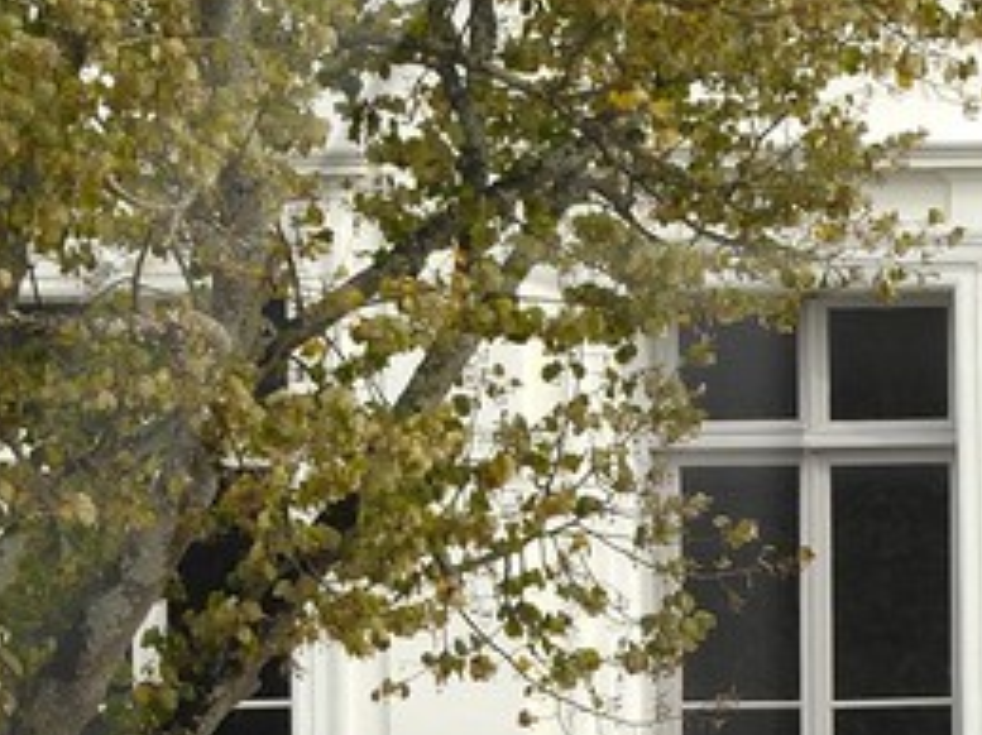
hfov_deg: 2.5
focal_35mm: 800
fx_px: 22684
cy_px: 864
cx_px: 1528
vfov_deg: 1.9
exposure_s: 1/160
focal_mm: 90
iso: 100
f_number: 7.6
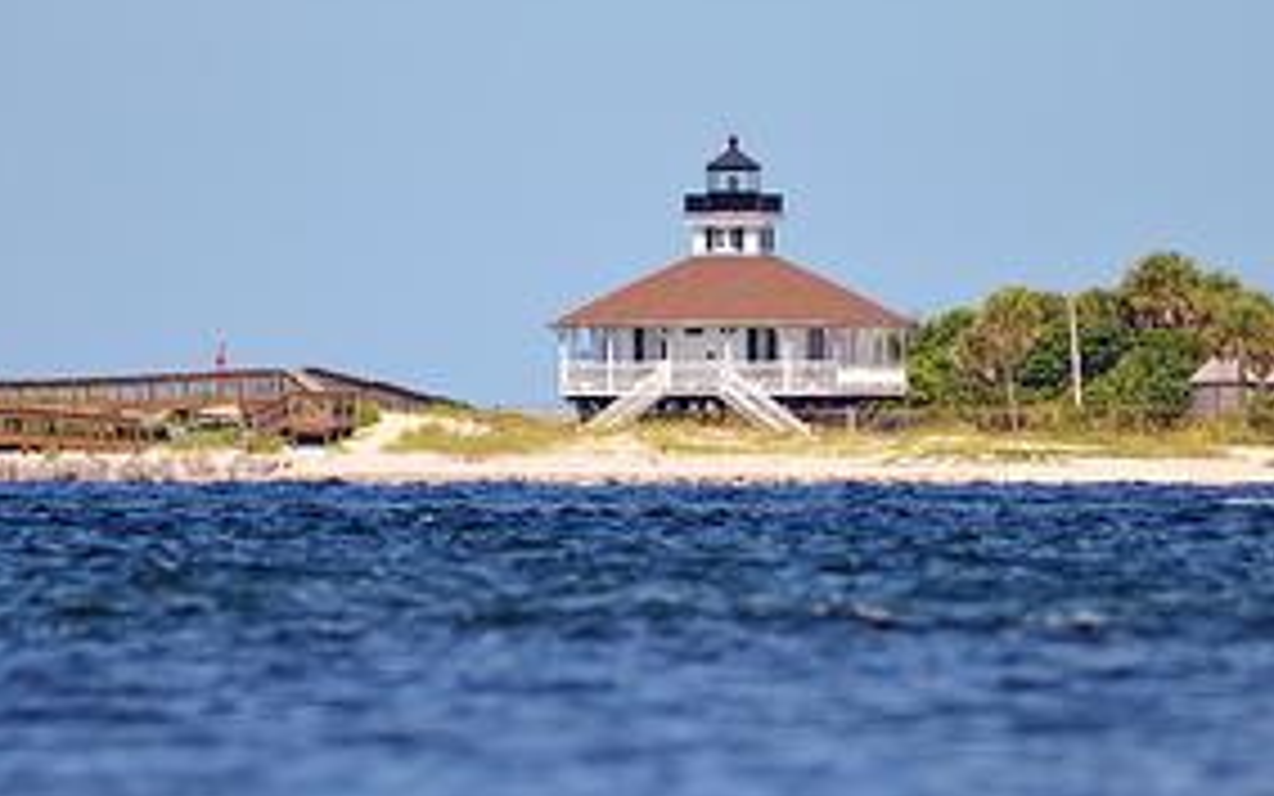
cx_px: 720
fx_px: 37506
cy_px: 364
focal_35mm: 1080
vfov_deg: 1.2
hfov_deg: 1.9
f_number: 6.3
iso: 100
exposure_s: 1/500
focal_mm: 500
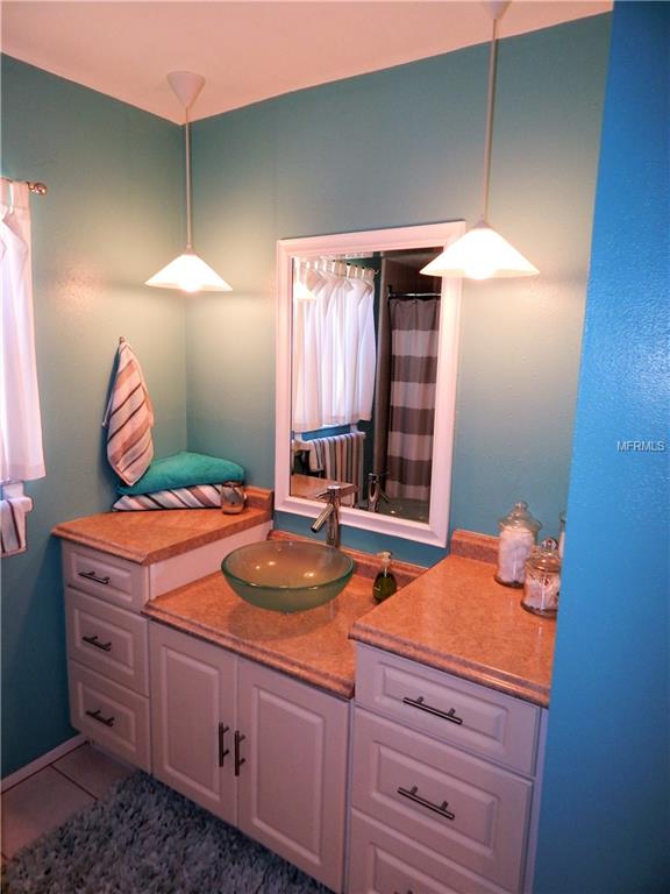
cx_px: 335
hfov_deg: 61.1
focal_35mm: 22
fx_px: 568
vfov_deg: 76.4
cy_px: 447
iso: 160
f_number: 3
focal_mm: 4
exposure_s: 1/30
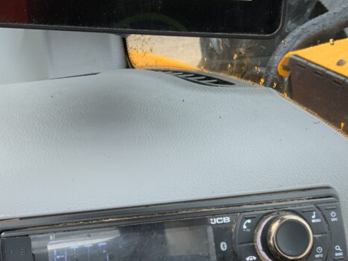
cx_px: 132
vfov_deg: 22.7
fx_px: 634
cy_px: 237
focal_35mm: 63
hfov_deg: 30.6
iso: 50
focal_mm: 3
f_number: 1.8
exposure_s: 1/122
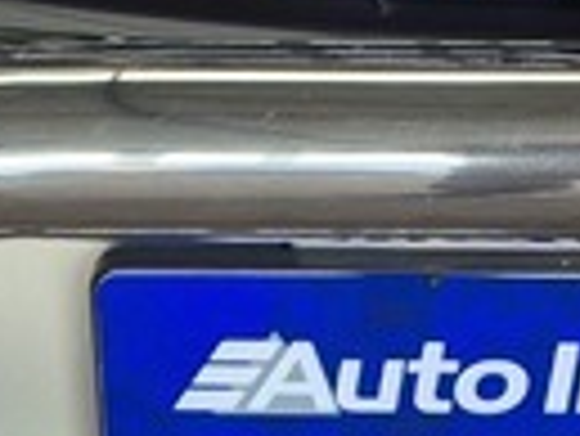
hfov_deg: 10.7
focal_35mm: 182
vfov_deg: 7.6
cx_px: 688
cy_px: -643
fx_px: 3052
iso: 200
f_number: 1.8
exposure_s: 1/180
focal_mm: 5.4
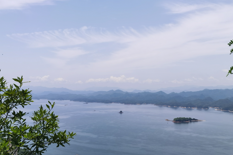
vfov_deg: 30.5
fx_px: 285
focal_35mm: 44
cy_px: 76
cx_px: 117
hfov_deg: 44.5
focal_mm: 5.56
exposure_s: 1/4329
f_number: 1.6
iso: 50
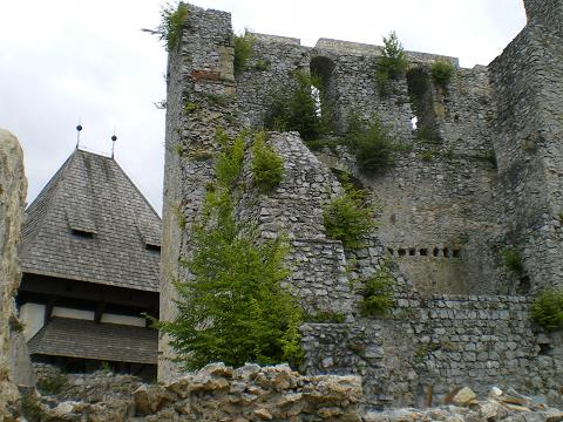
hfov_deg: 49.0
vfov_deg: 37.7
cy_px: 211
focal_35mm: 38
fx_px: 618
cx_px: 282
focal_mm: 6.3
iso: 64
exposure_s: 1/200
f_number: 4.6
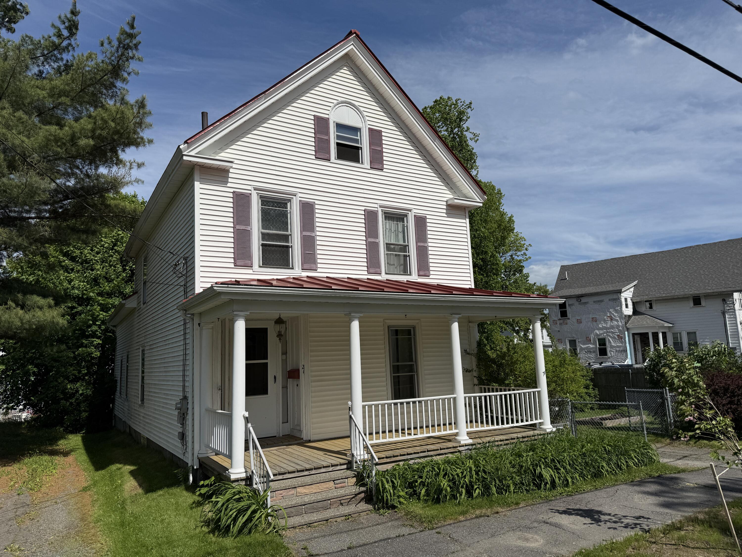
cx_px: 371
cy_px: 278
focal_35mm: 24
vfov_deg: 56.8
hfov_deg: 71.6
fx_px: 514
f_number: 1.78
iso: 80
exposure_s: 1/11905
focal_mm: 6.76
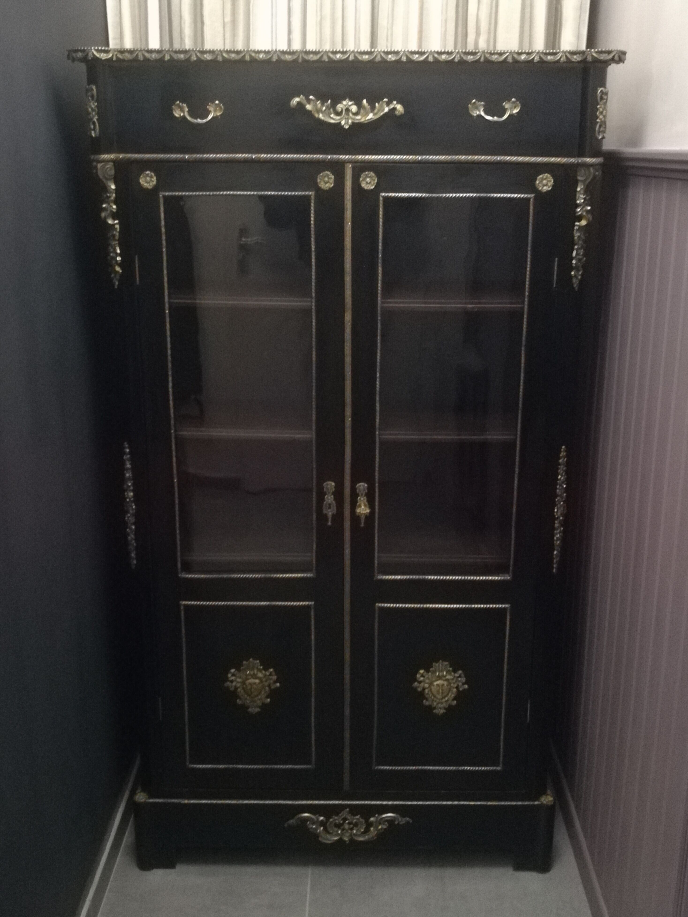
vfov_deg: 50.1
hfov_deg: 38.7
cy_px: 458
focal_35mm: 37
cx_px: 344
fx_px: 981
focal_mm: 3.83
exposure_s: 1/14.3
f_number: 2.2
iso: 1250
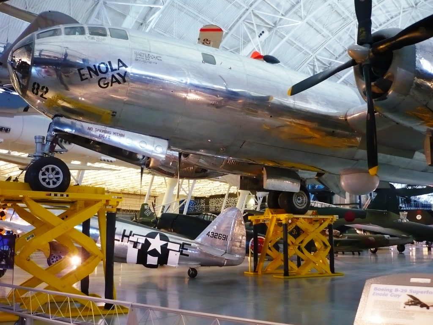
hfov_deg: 52.6
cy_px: 162
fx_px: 438
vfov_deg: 40.7
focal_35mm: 35
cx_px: 216
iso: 200
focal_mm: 5.8
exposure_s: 1/8
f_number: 2.8
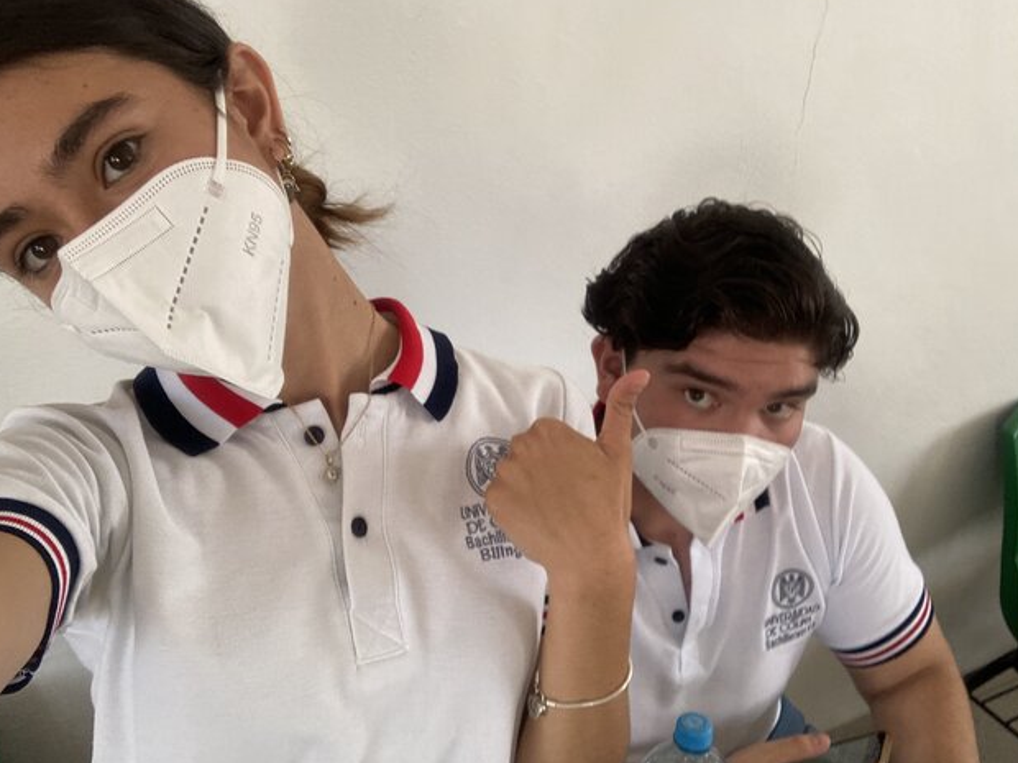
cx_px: 513
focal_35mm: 33
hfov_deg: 55.4
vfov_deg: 42.9
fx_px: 970
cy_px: 376
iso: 80
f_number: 2.2
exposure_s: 1/105
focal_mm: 2.87
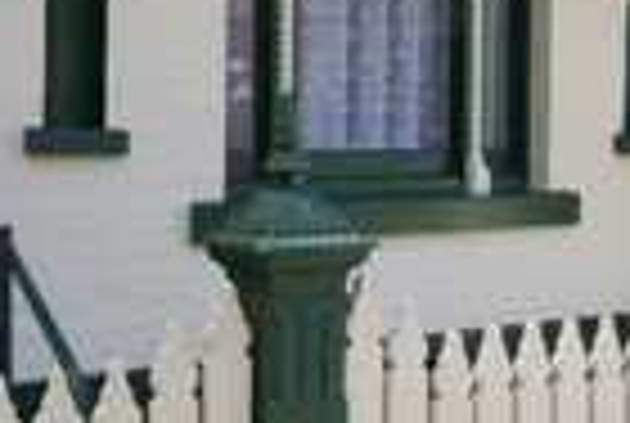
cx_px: 243
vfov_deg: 21.7
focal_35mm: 63
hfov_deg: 31.9
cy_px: 142
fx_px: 1098
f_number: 19
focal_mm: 13
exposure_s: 1/8
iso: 100
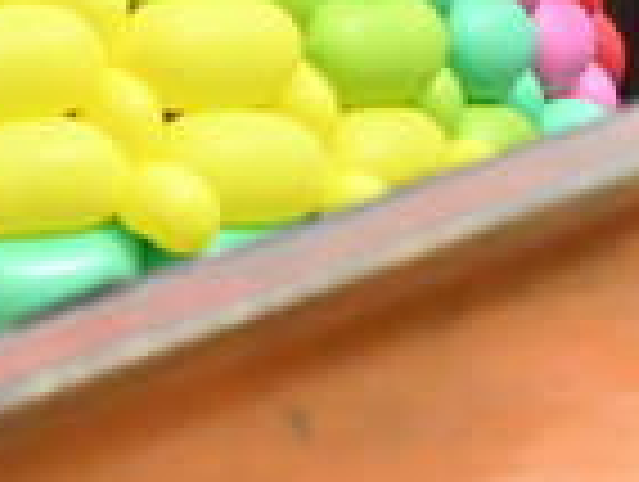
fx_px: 6398
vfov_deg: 4.3
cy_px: -462
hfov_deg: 5.5
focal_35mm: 346
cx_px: 1444
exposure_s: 1/250
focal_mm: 40
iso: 100
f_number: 5.6
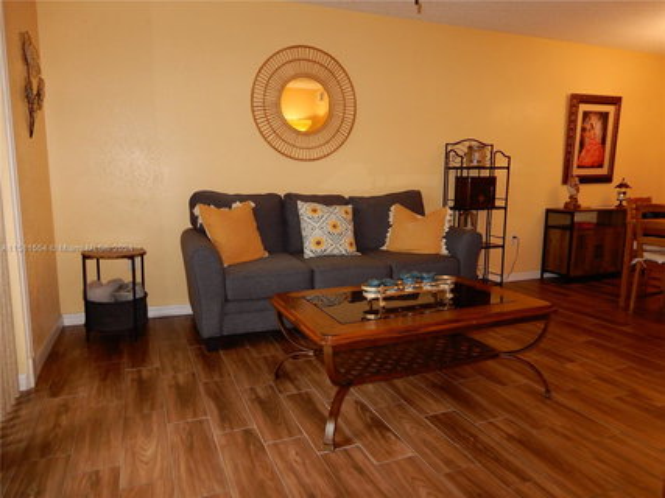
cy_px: 249
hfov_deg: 71.6
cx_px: 332
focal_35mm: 24
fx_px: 461
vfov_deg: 56.8
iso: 250
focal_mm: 4.3
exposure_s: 1/30
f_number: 3.4
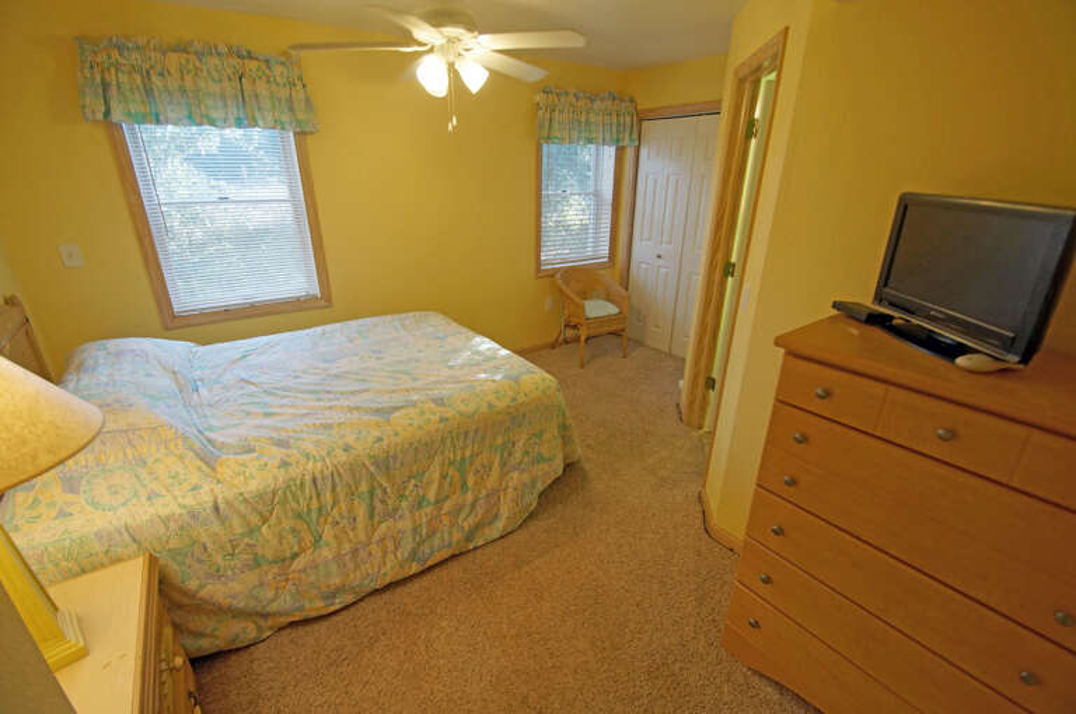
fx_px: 448
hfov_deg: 100.5
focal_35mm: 15
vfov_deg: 77.2
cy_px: 357
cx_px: 538
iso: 400
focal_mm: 10
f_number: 4
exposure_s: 1/60
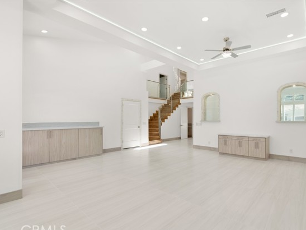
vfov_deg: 71.6
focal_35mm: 18
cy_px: 119
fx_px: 159
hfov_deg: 87.5
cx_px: 169
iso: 640
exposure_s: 1/250
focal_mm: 16
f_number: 9
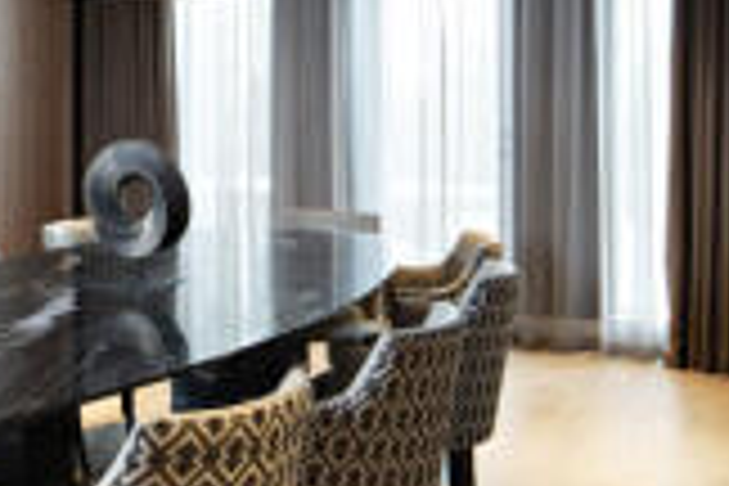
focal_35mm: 56
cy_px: 272
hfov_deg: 34.9
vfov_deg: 24.2
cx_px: 180
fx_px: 1134
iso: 160
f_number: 9
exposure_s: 1/1.25
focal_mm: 19
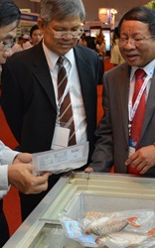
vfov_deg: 28.9
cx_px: 64
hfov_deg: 18.3
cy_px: 102
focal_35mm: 71
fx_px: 480
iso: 720
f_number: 4
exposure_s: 1/60
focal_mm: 22
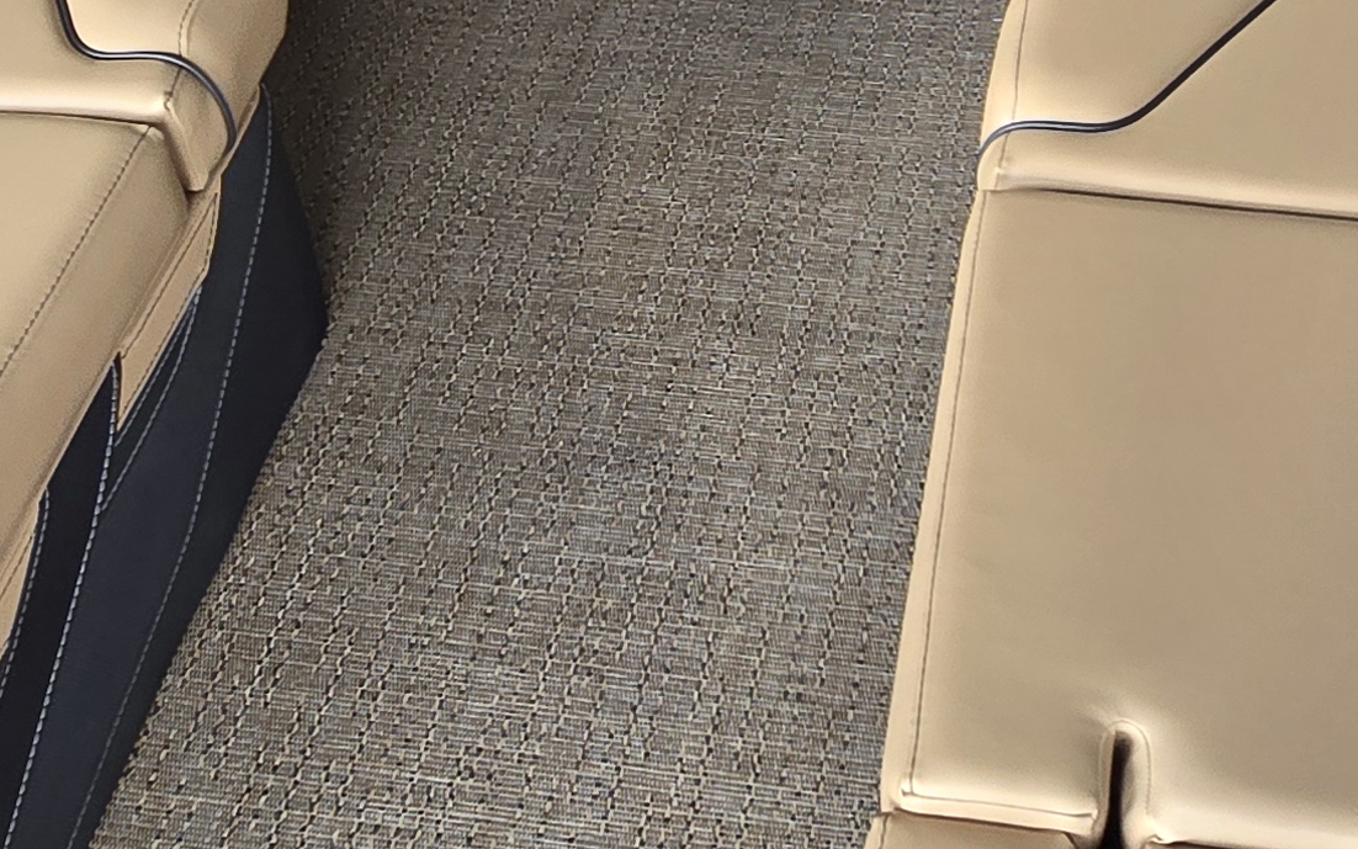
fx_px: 1851
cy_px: 126
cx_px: 831
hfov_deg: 40.1
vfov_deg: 25.2
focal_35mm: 50
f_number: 2.2
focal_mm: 2.2
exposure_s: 1/60
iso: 80
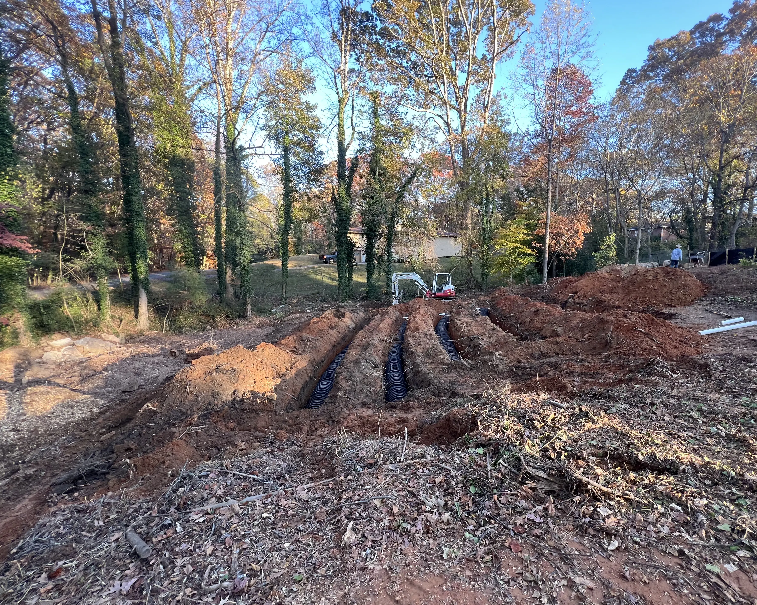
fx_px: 314
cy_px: 293
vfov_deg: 88.0
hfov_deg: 100.4
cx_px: 417
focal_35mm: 14
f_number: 1.8
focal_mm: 1.57
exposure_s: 1/99
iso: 64
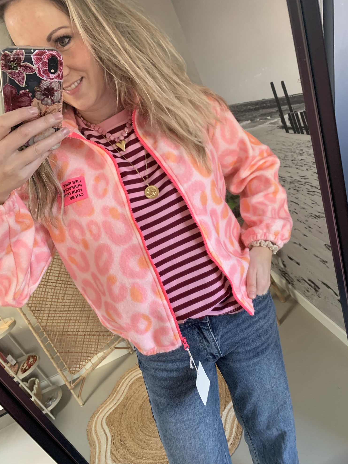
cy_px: 233
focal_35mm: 27
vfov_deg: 65.3
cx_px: 176
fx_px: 362
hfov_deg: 51.4
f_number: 1.8
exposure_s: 1/60
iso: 320
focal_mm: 4.25
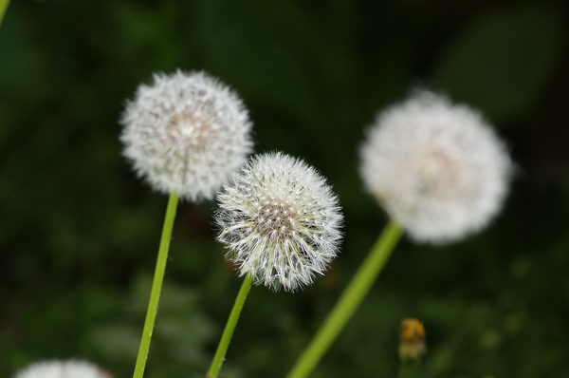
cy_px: 189
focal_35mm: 270
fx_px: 4261
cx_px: 284
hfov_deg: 7.6
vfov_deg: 5.1
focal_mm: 180
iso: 200
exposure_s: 1/400
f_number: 5.6
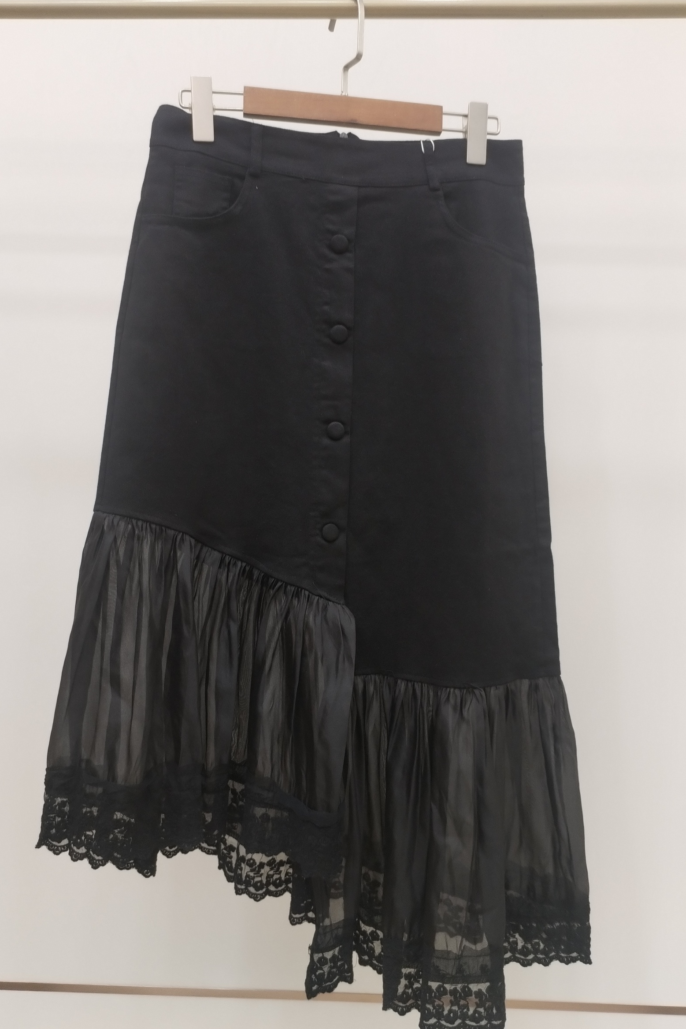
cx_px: 345
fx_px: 886
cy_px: 518
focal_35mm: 31
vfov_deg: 60.3
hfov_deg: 42.3
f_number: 1.8
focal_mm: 4.75
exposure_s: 1/60
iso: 235
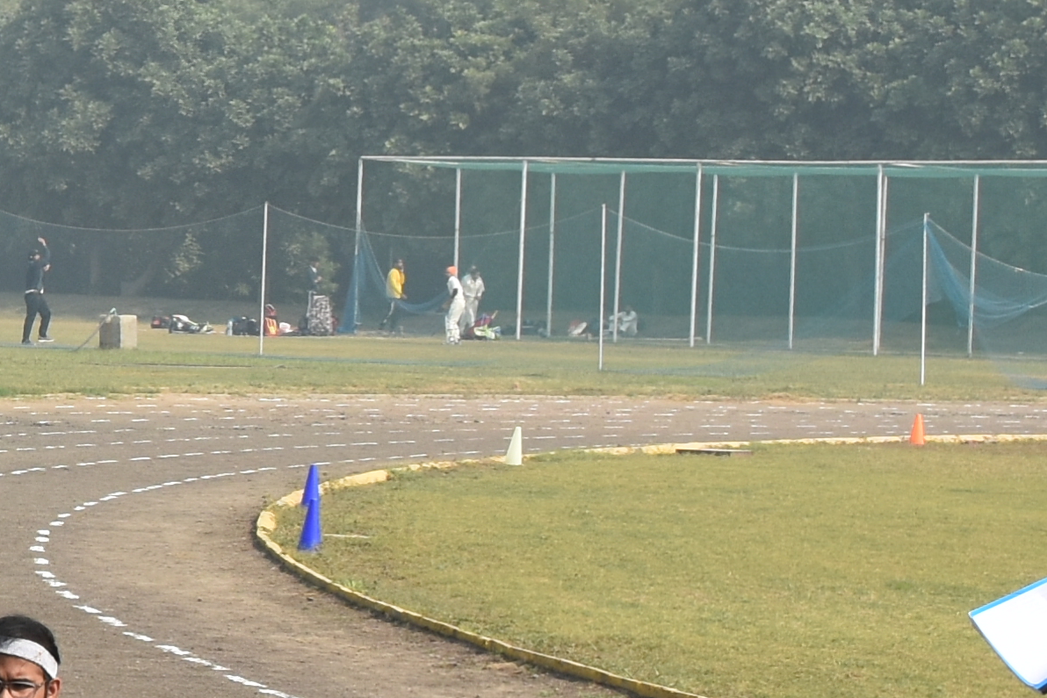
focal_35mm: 151
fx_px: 4392
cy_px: 434
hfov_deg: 12.6
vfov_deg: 9.1
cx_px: -733
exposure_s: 1/500
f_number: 8
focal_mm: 20
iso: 180
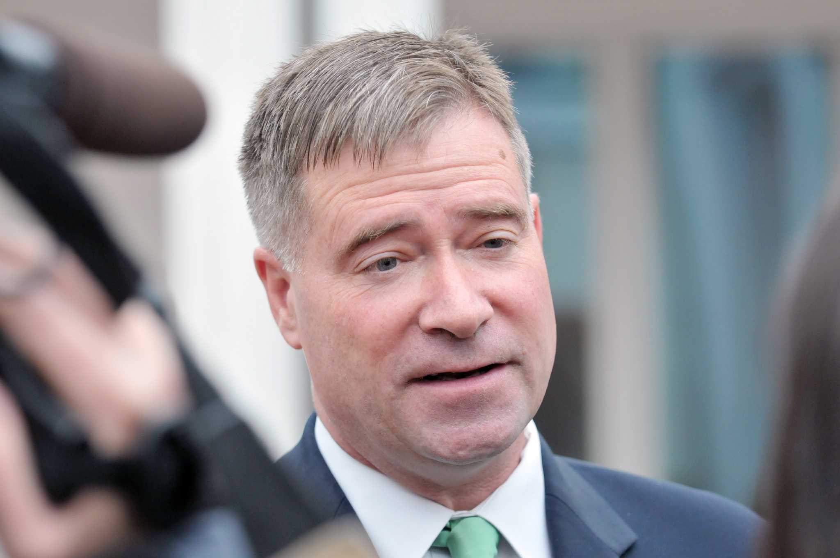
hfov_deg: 14.0
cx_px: 420
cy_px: 279
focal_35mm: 147
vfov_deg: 9.3
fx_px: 3426
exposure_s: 1/500
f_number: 4
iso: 800
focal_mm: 98
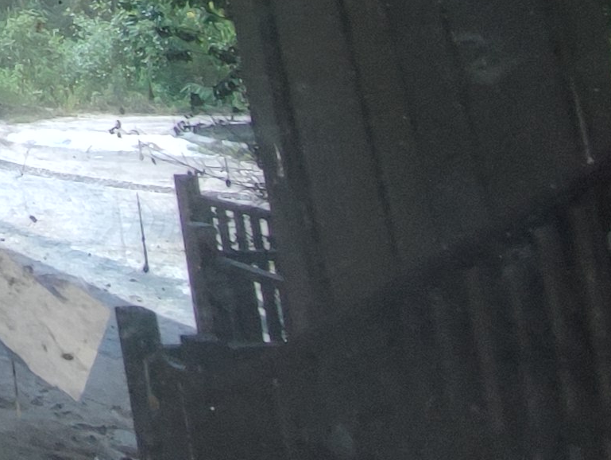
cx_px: -481
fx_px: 1131
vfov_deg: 18.2
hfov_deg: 21.0
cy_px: -368
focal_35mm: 64
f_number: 2.2
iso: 96
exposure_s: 1/50
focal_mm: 1.65
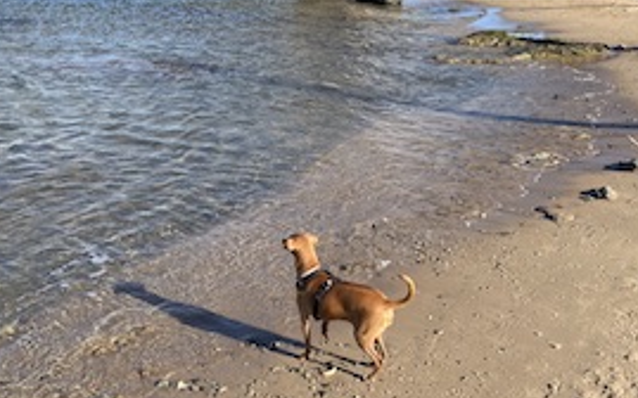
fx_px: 713
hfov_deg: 48.2
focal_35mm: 41
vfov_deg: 31.2
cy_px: 197
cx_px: 325
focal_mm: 4.25
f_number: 1.8
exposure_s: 1/1543
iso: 32
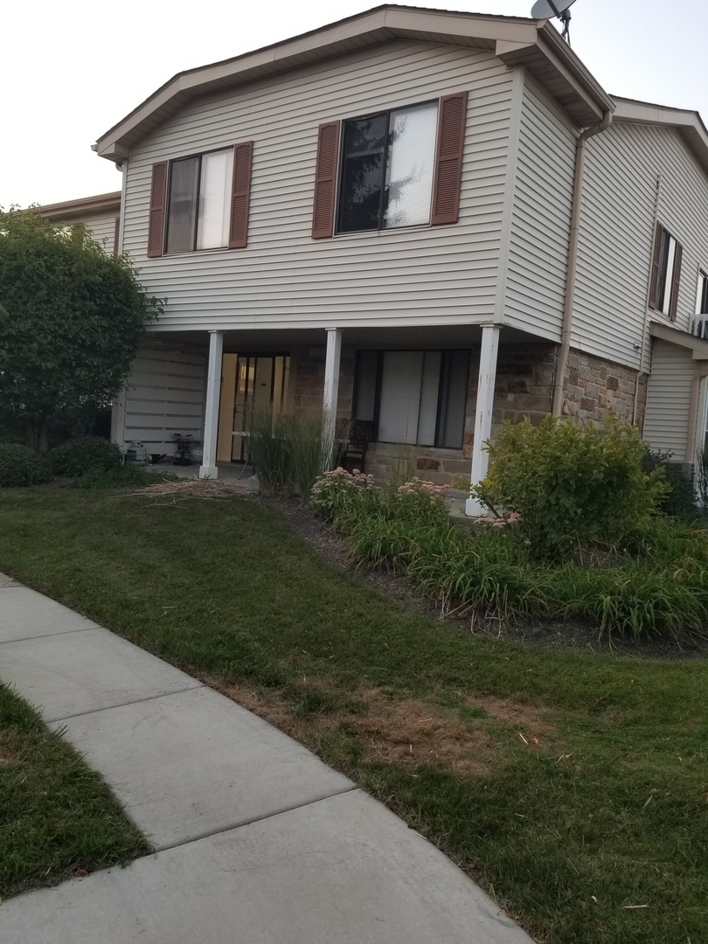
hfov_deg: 53.1
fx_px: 709
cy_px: 472
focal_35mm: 26
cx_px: 354
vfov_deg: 67.3
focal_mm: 4.25
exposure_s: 1/50
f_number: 1.7
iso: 64
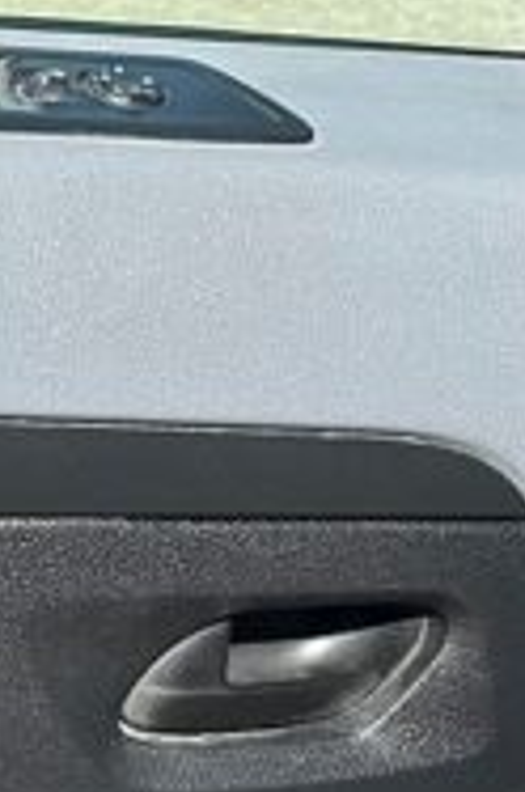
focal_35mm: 107
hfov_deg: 11.6
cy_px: 834
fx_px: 2349
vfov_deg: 18.5
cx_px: -483
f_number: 1.78
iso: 80
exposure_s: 1/1949
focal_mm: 6.86
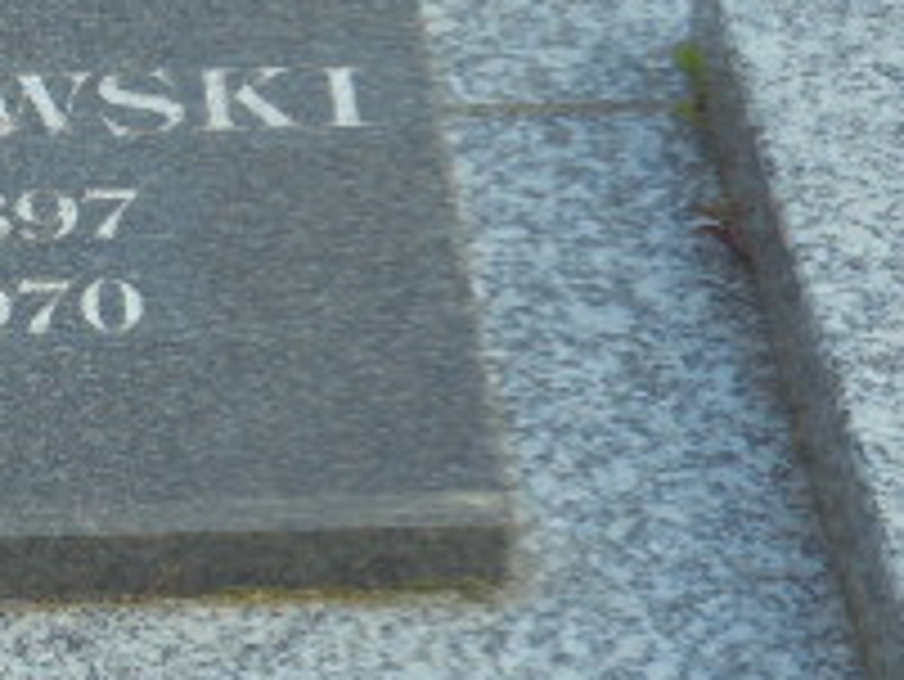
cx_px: 0
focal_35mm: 204
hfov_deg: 9.6
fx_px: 5331
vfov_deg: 7.3
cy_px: 342
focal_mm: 11.5
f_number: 5.6
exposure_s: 1/60
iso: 100
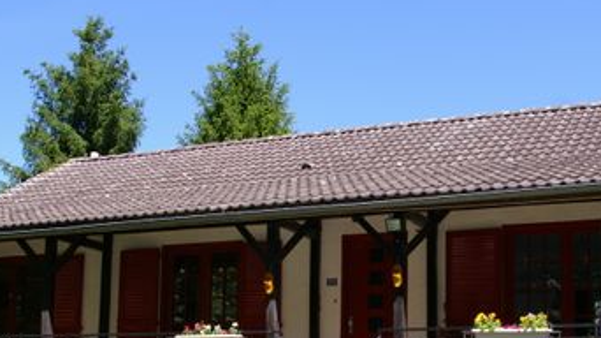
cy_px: 276
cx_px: 318
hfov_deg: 36.1
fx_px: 923
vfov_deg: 20.5
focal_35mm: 58
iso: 200
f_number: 8
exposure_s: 1/180
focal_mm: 21
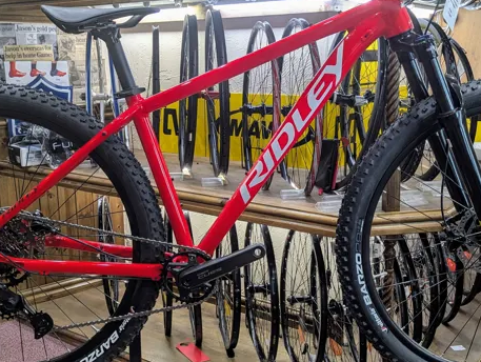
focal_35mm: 42
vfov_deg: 34.4
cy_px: 175
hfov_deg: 44.7
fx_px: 584
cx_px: 247
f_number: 1.85
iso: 79
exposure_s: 1/23.8
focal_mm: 6.81
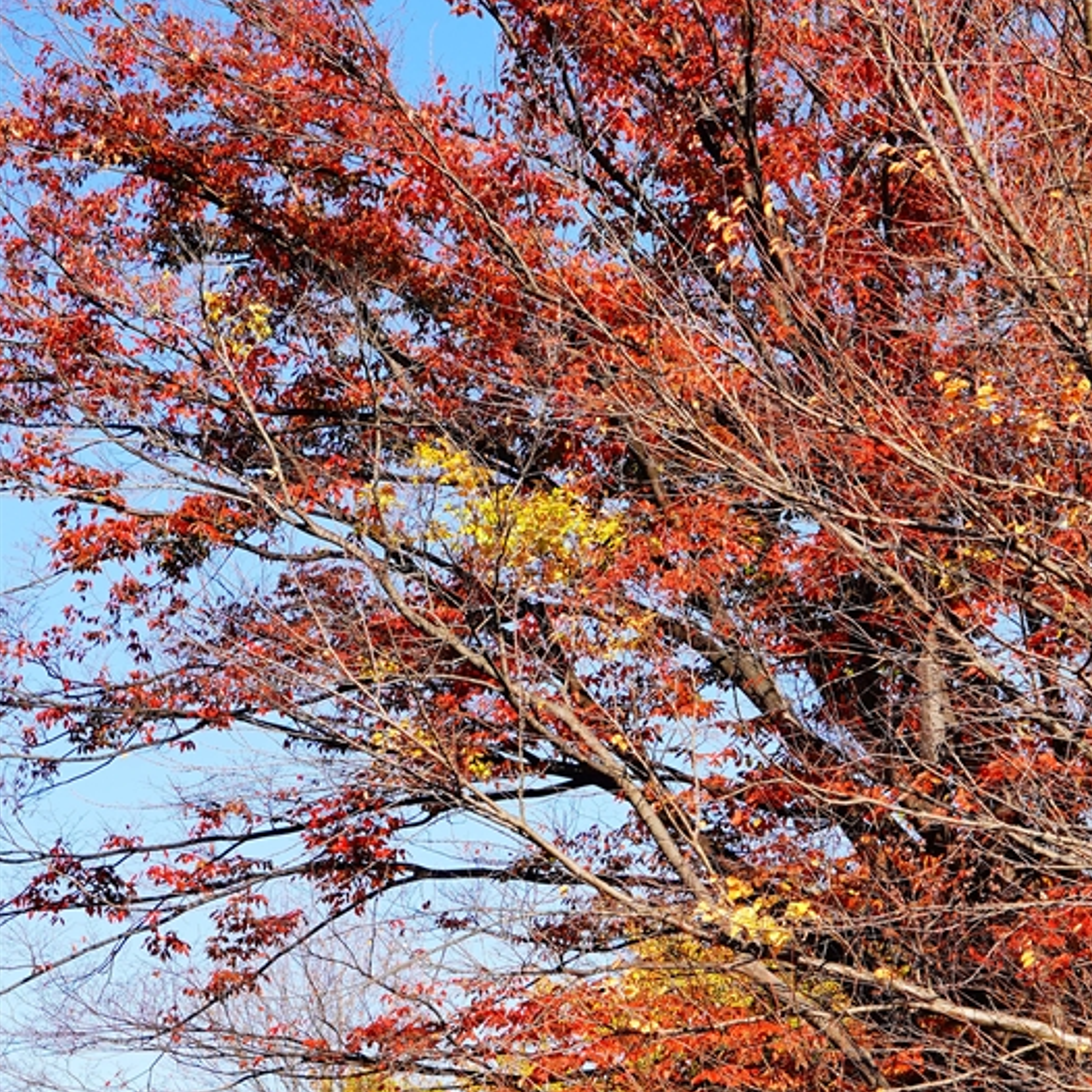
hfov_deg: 17.1
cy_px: 729
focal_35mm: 102
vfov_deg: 17.0
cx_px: 551
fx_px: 3640
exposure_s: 1/200
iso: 100
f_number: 8
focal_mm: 53
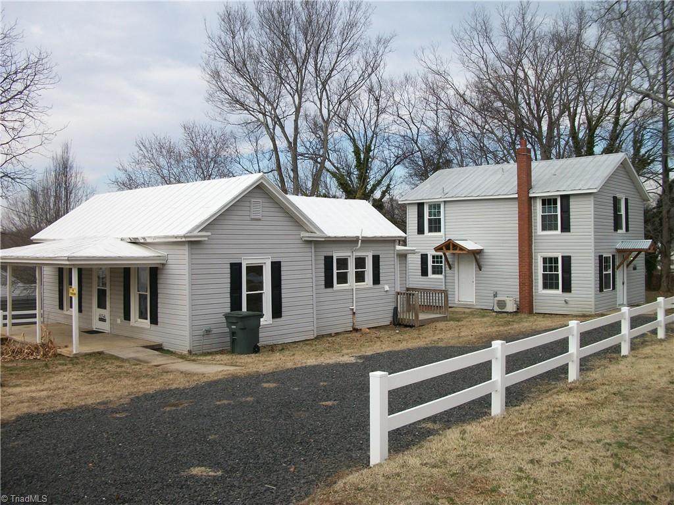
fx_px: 623
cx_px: 337
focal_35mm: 32
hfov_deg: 56.8
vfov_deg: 44.2
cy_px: 252
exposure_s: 1/160
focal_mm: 5.7
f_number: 8.8
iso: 80
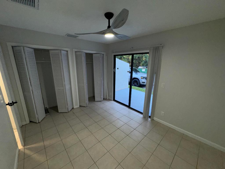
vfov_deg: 85.7
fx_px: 91
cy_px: 84
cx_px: 112
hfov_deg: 102.1
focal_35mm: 14
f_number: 2.2
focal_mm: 2.22
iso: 64
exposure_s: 1/122
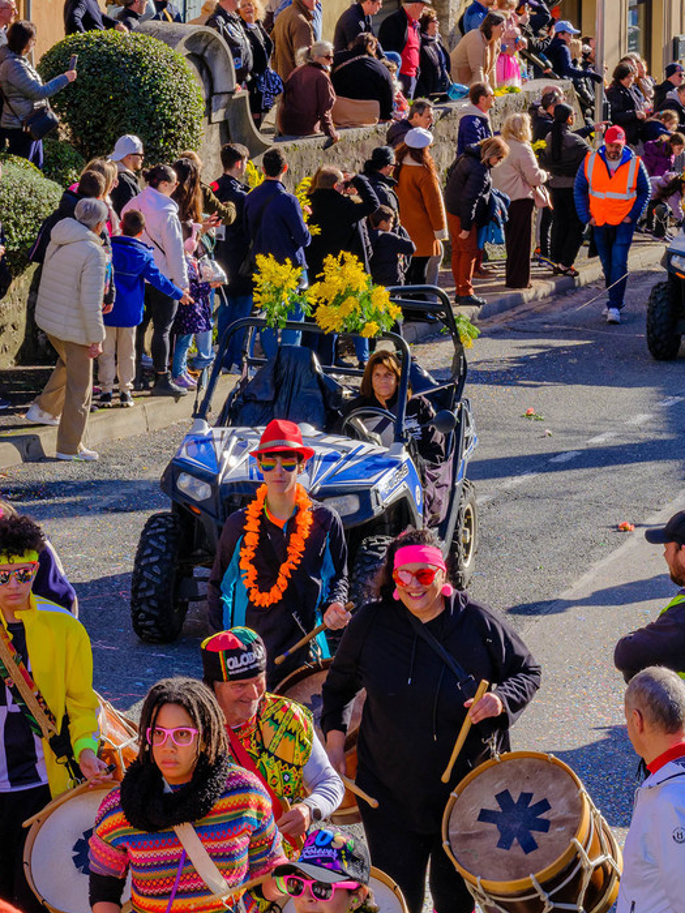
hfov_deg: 11.0
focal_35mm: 134
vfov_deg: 14.7
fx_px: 3536
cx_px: 200
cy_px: 282
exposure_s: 1/125
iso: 320
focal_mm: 55
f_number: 11
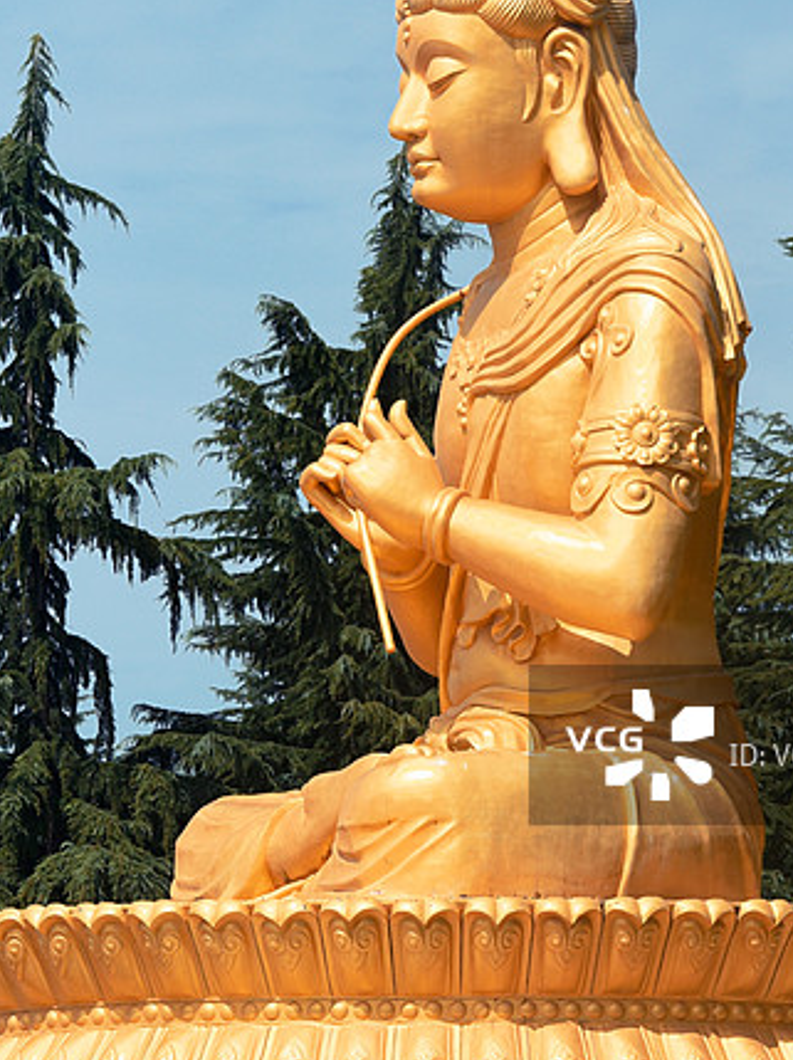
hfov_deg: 6.8
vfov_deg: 9.0
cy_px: 282
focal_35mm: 219
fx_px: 6699
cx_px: 420
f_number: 11
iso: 100
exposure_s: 1/250
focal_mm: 122
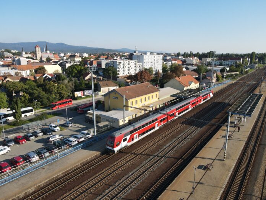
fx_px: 184
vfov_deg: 56.8
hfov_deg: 71.6
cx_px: 133
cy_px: 100
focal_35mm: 24
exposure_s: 1/500
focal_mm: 4.5
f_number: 2.8
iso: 110
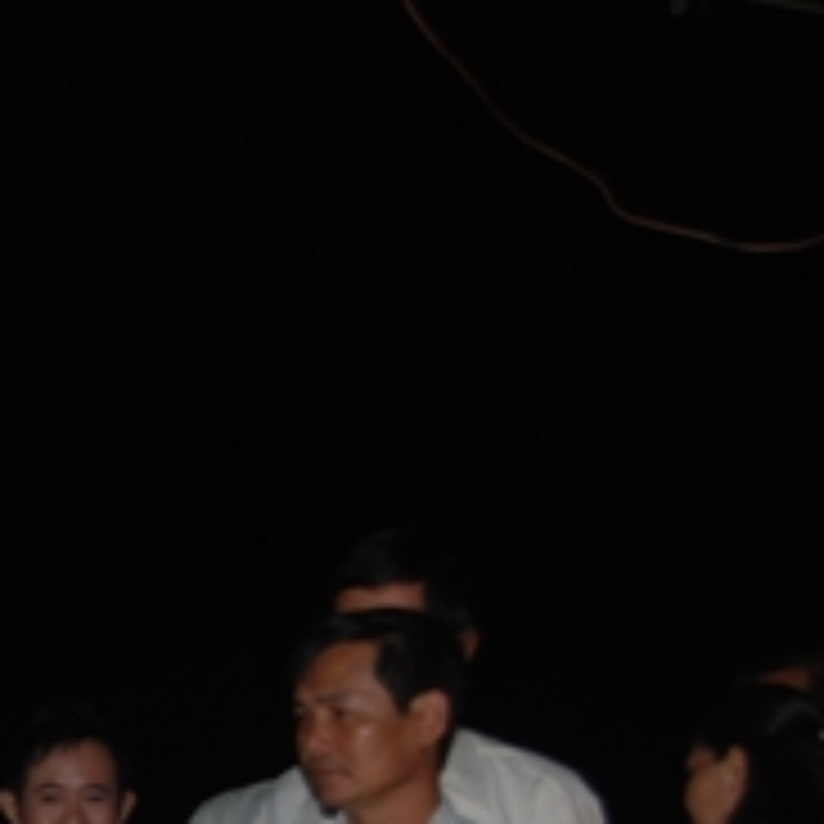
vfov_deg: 12.0
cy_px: 937
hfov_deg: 11.7
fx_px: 3851
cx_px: -441
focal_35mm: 143
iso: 100
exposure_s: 1/60
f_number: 4.2
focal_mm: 32
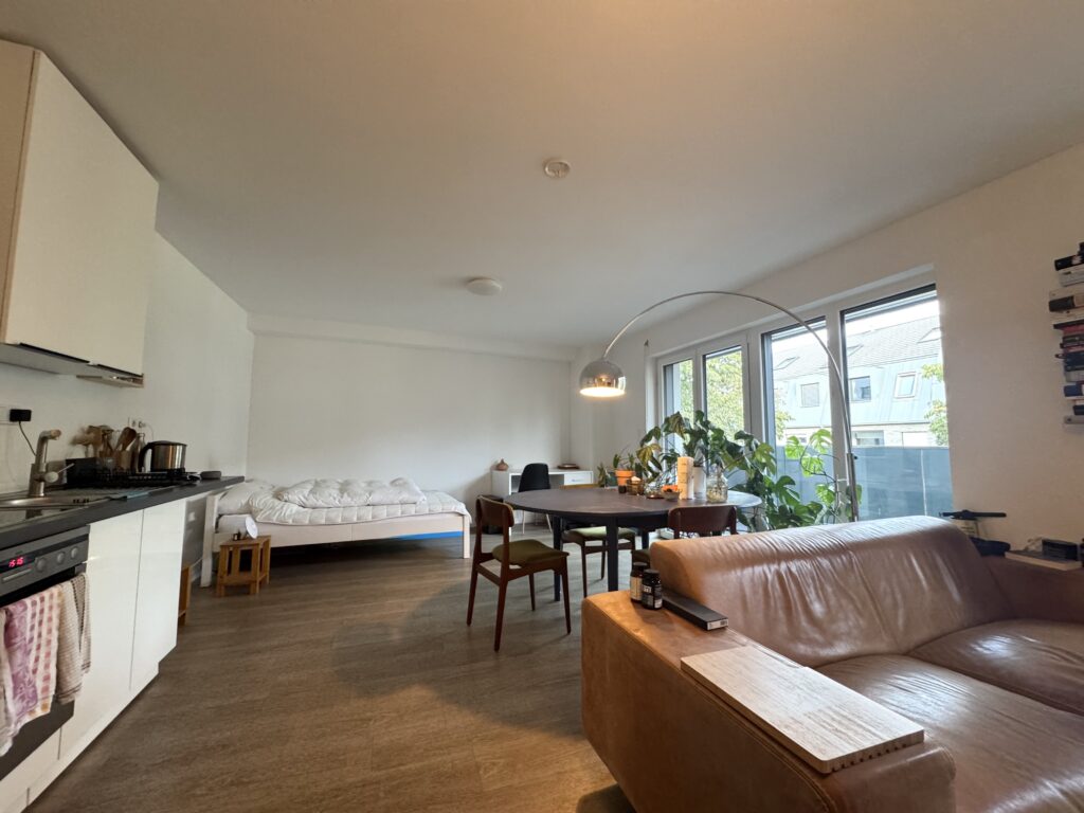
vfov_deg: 85.7
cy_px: 406
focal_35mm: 14
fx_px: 438
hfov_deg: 102.1
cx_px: 542
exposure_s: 1/60
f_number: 2.2
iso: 400
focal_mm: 2.22
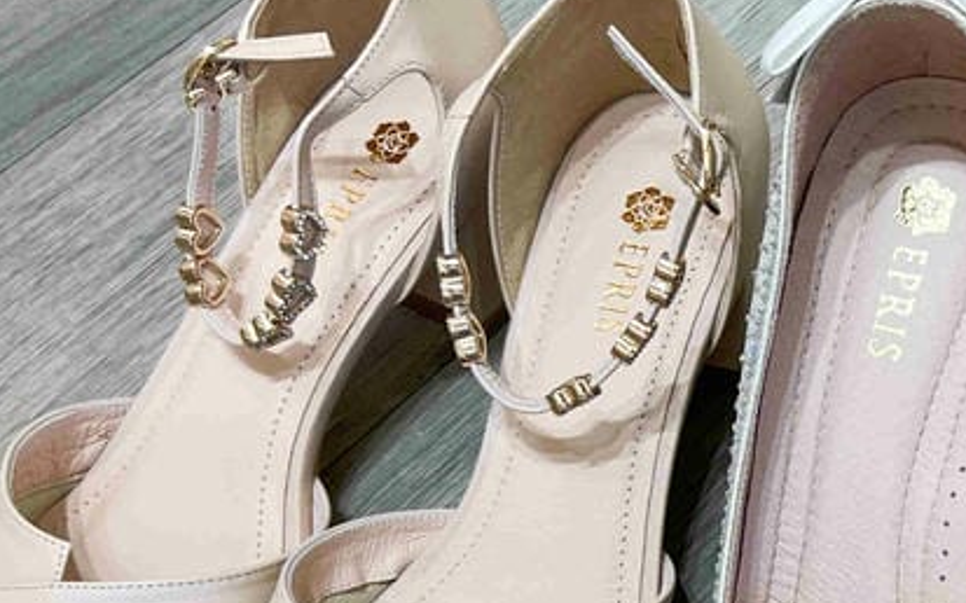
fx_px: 2106
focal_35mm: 80
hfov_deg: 23.6
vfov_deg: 16.0
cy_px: 587
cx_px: 1155
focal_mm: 5.7
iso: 32
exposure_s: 1/139
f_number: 1.5
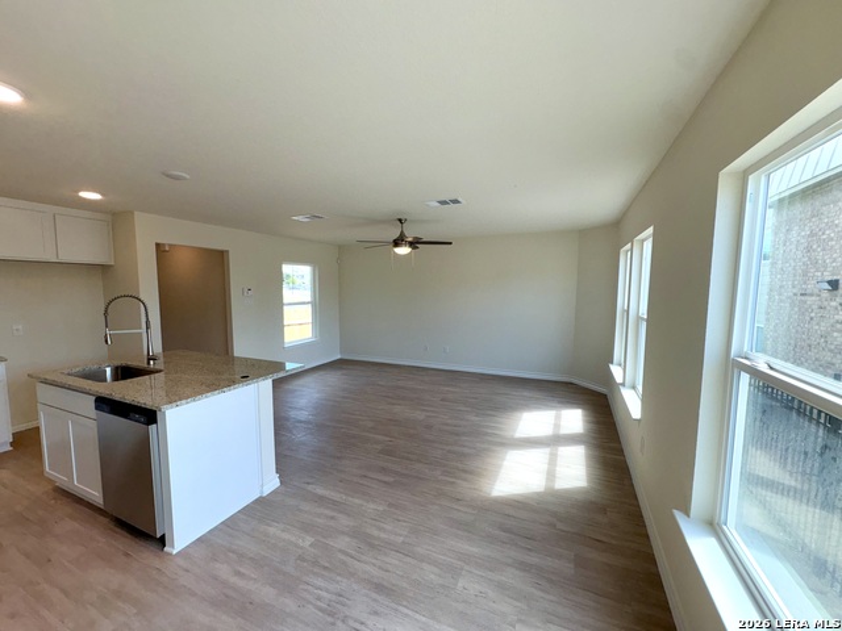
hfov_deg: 102.1
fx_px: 341
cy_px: 316
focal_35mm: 14
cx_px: 421
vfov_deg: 85.7
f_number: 2.2
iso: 32
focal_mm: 2.22
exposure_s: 1/235
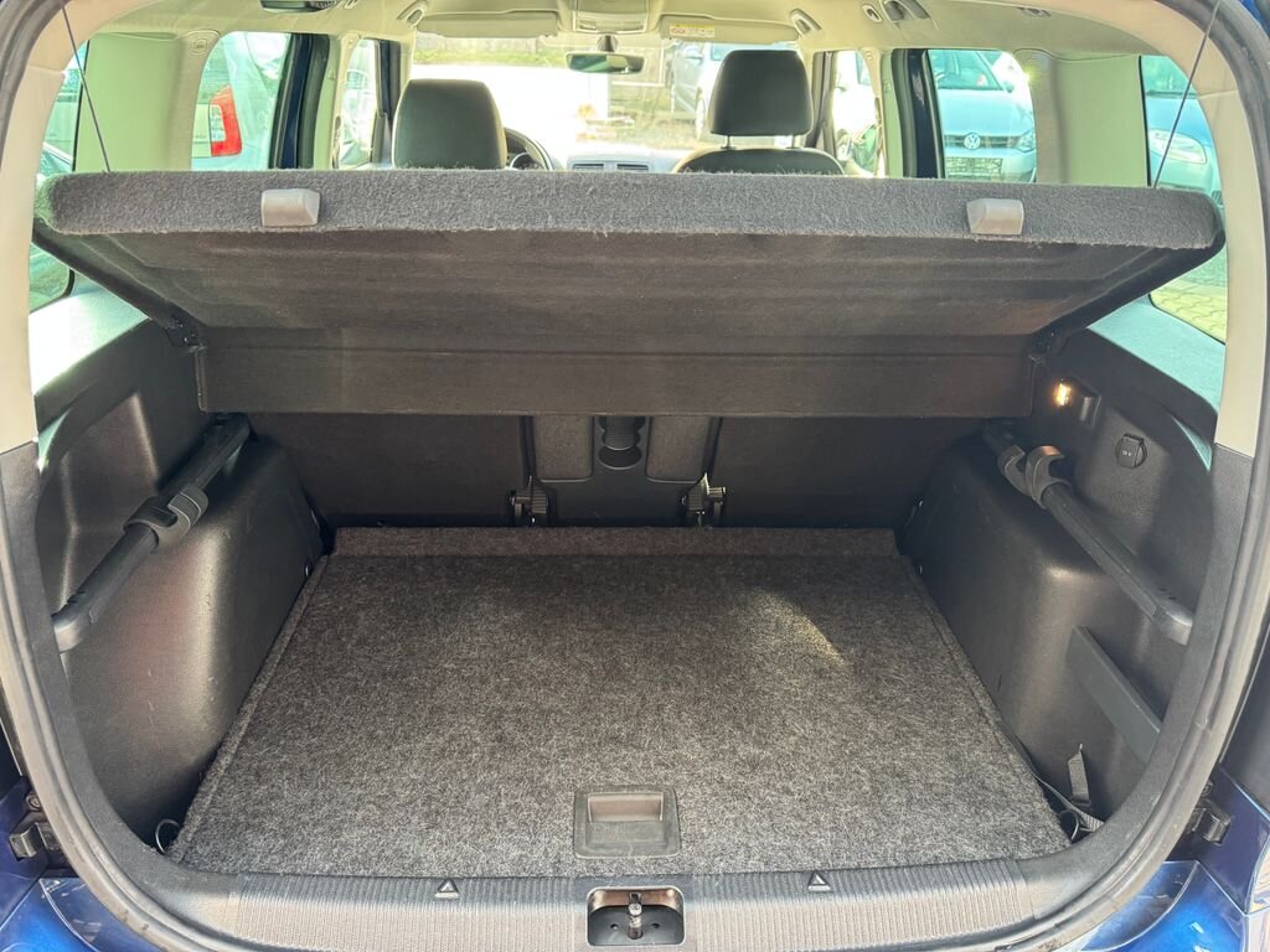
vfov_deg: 56.8
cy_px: 476
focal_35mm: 24
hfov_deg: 71.6
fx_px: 881
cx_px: 635
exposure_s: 1/60
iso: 320
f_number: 1.78
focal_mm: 6.76
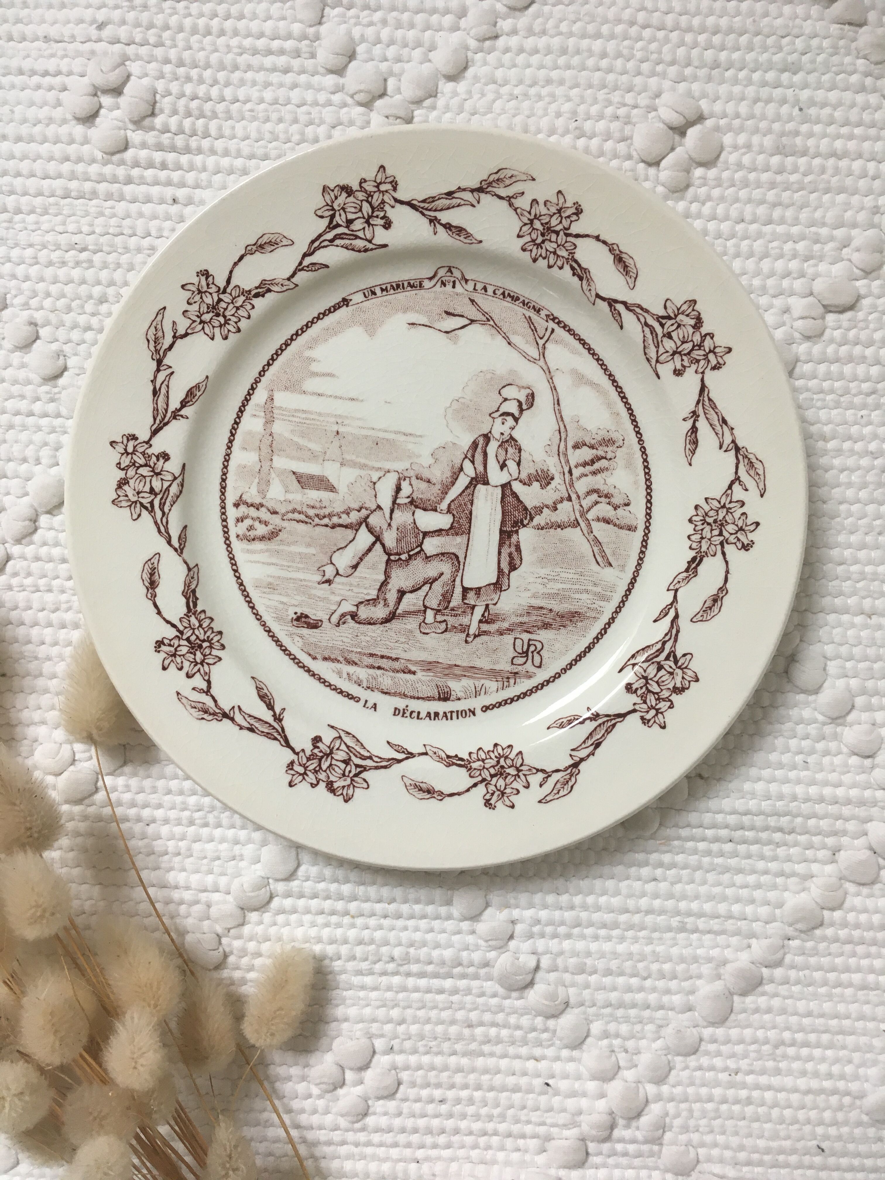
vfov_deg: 61.7
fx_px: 989
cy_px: 590
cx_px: 442
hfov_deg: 48.2
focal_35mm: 29
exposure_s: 1/33
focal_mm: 4.15
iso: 32
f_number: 2.2
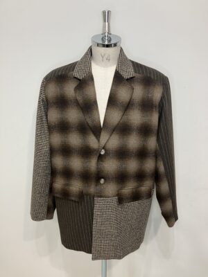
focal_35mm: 28
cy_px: 138
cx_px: 104
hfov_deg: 49.7
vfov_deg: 63.4
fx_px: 224
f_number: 1.8
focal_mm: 3.99
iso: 125
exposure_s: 1/50
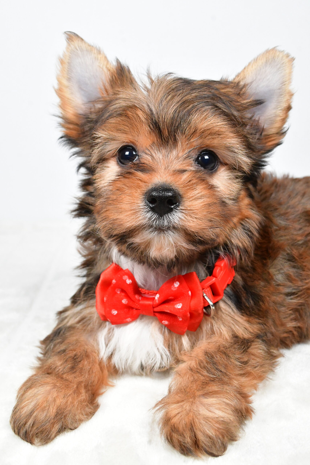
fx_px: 542
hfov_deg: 31.9
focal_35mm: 42
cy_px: 232
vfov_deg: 46.4
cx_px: 155
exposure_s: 1/400
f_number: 11
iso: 4000
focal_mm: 28
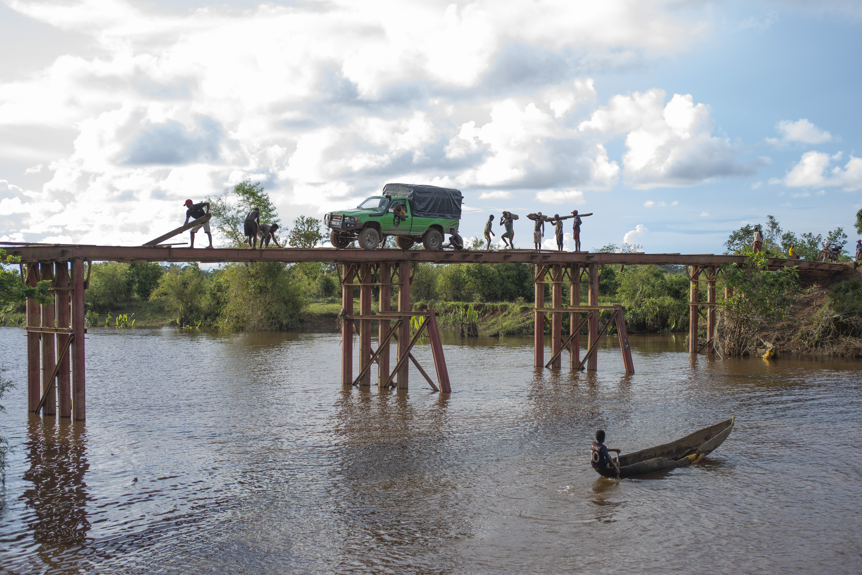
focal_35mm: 48
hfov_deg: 41.1
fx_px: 1150
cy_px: 288
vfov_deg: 28.1
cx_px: 431
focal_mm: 48
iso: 80
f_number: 4.5
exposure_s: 1/200
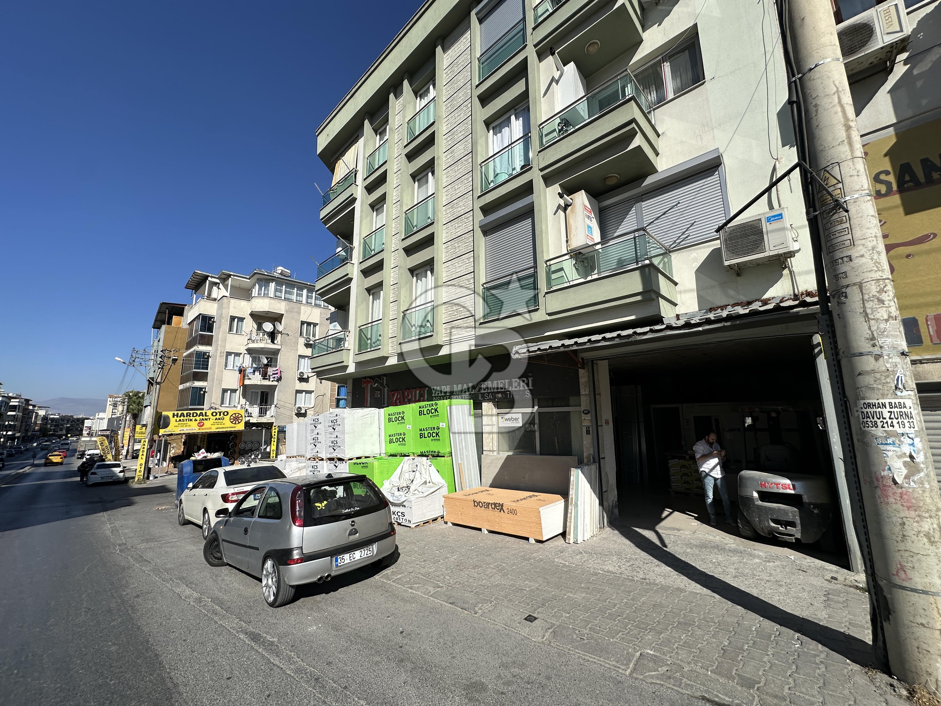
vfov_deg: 85.7
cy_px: 353
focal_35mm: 14
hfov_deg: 102.1
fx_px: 381
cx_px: 470
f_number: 2.2
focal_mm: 2.22
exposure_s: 1/3300
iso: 50
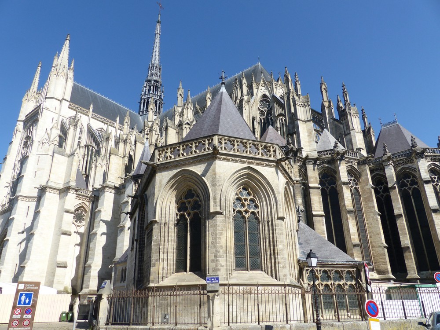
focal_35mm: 25
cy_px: 165
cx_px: 220
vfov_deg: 54.9
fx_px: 318
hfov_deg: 69.4
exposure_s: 1/800
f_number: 4
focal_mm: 4.5
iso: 100
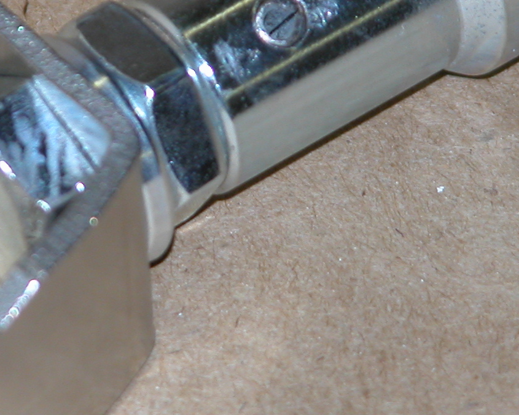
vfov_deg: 1.9
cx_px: 71
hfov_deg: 2.4
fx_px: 12534
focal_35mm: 816
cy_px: 131
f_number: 4.2
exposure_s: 1/125
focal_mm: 71.2
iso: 100
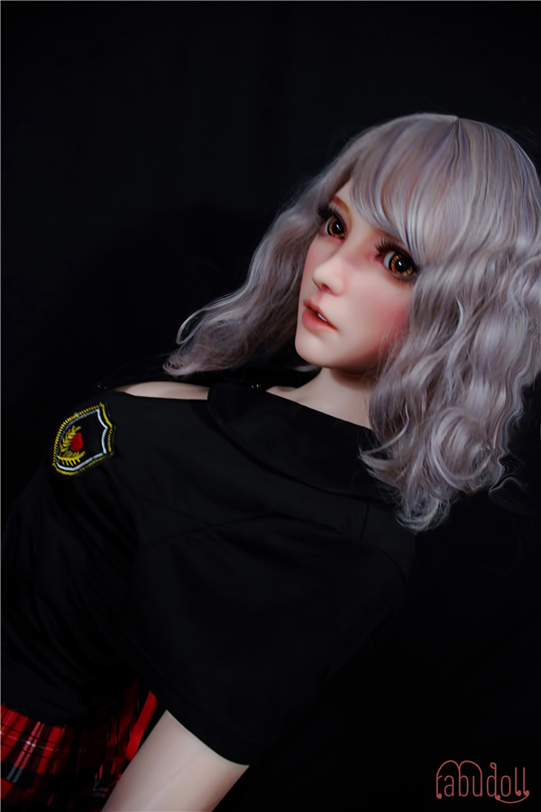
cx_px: 270
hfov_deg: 17.5
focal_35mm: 78
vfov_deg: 26.0
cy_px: 406
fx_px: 1758
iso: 100
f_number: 5
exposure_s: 1/13
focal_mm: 52
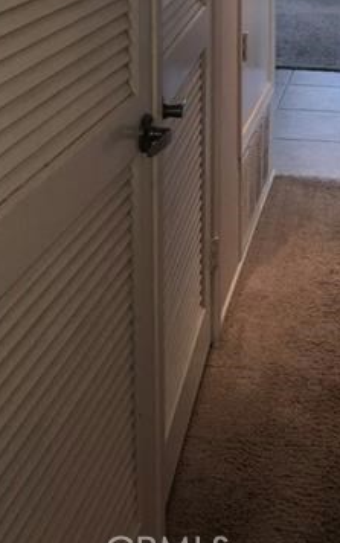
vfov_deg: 29.6
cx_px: 273
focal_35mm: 64
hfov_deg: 20.1
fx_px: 947
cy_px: -14
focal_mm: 3.99
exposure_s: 1/87
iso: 20
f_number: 1.8
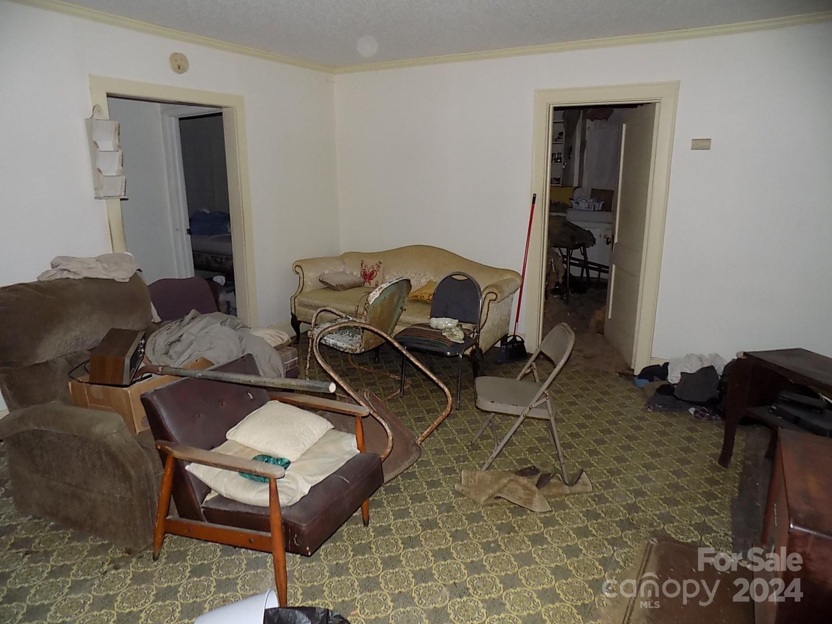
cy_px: 312
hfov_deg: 73.9
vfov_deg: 58.9
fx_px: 553
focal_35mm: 23
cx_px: 416
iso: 250
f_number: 3.1
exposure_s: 1/30
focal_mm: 4
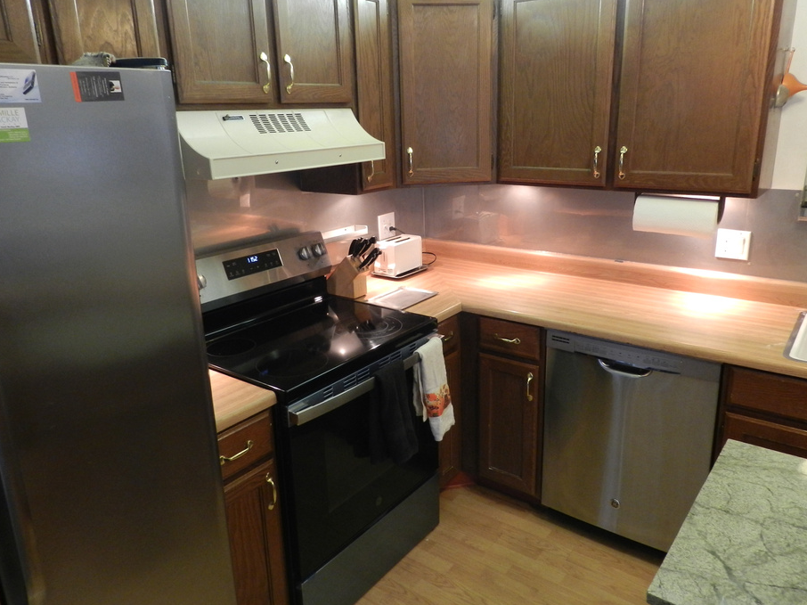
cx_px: 407
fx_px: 606
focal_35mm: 26
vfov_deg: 53.0
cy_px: 281
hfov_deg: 67.3
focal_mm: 4
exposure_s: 1/13
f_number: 3.4
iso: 400
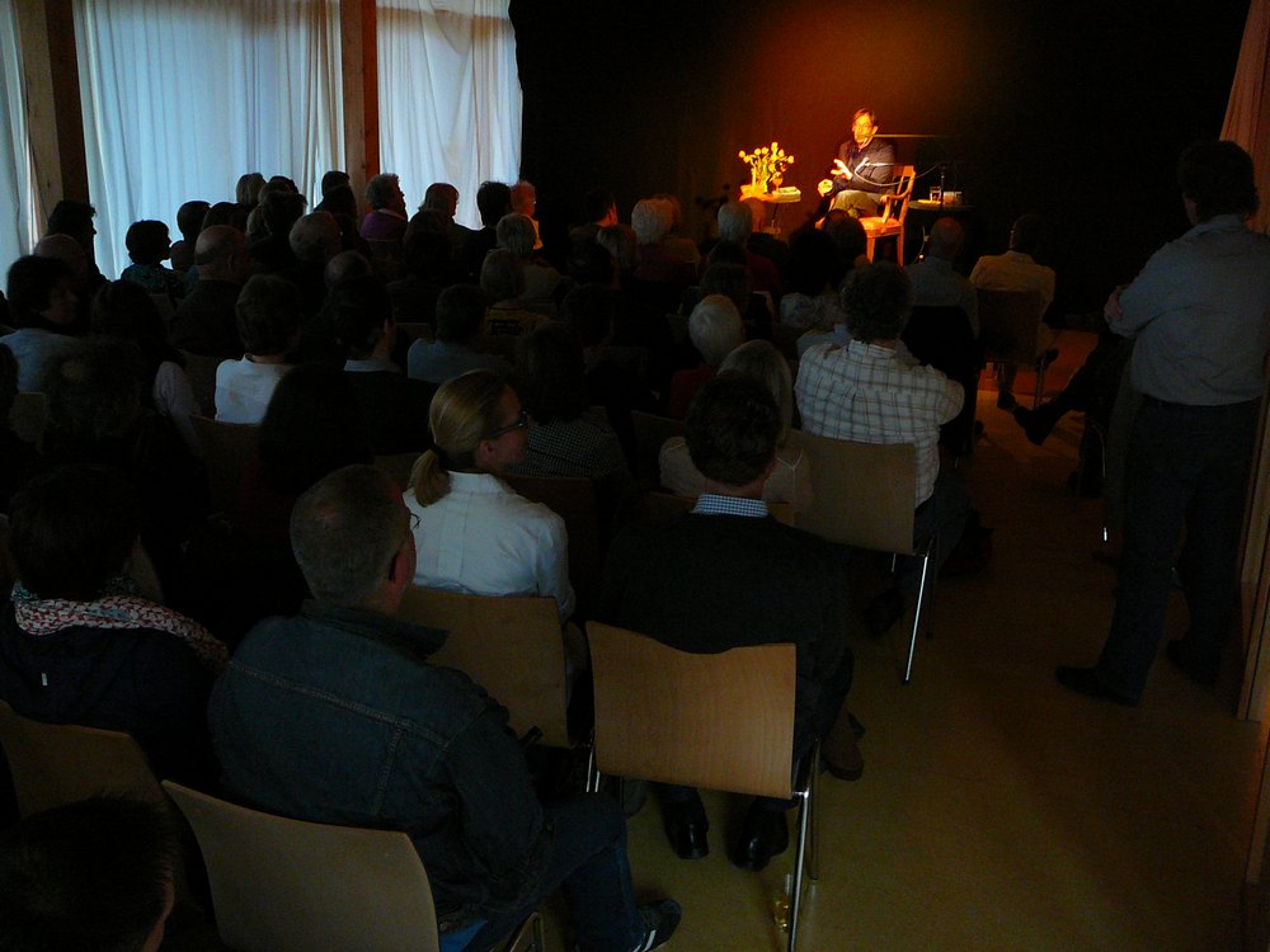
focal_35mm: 35
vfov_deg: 40.7
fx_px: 1284
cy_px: 476
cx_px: 635
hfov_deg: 52.6
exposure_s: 1/8
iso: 200
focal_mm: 5.2
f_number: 2.8
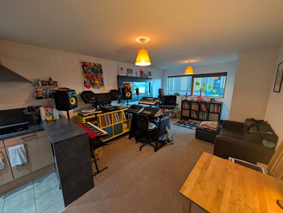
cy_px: 106
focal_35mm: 12
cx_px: 142
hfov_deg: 110.4
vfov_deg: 94.7
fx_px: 98
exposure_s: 1/25
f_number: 1.7
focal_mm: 2.02
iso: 55
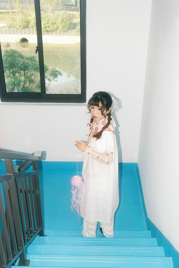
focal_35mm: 42
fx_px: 313
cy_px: 134
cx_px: 90
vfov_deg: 46.4
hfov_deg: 31.9
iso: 250
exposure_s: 1/125
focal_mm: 28.3
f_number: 2.8
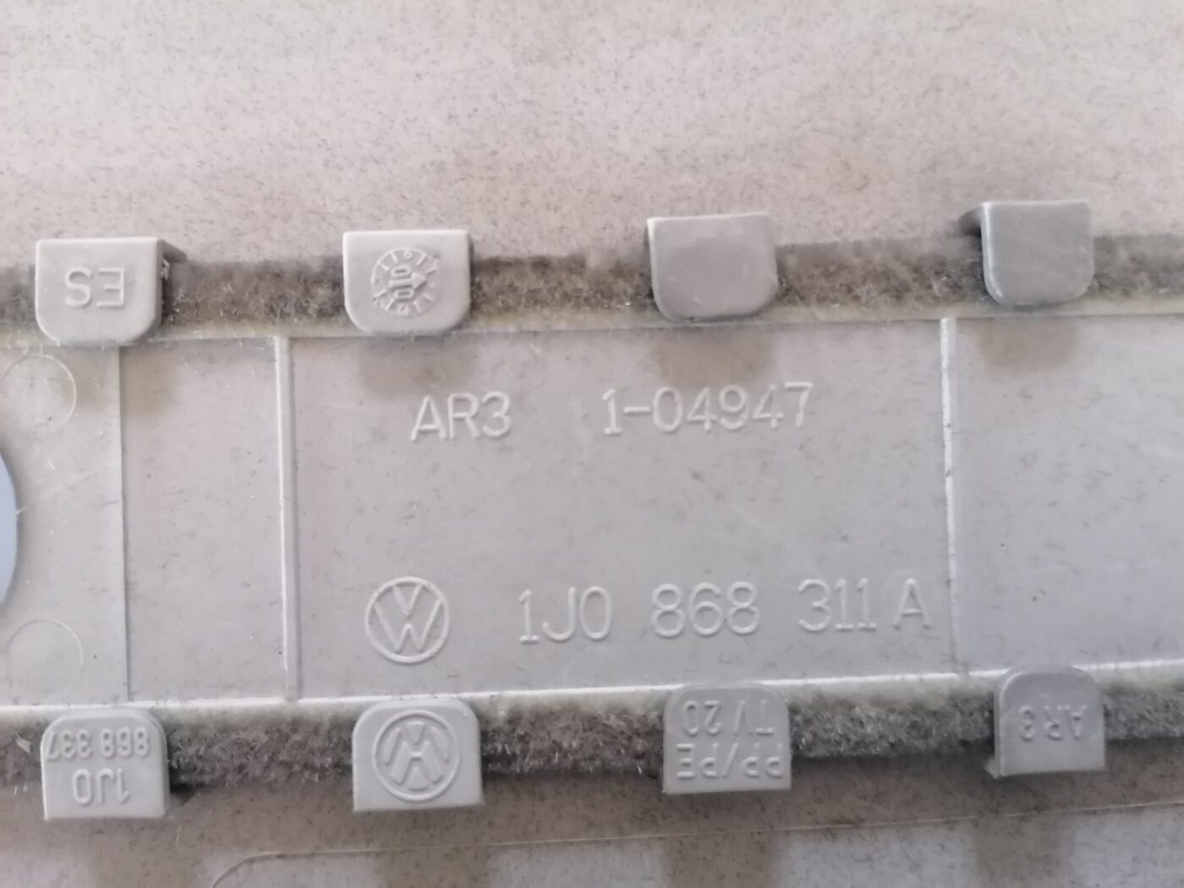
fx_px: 924
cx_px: 592
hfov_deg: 65.3
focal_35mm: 27
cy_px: 444
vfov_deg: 51.4
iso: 500
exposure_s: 1/25
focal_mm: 4.75
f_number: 1.8
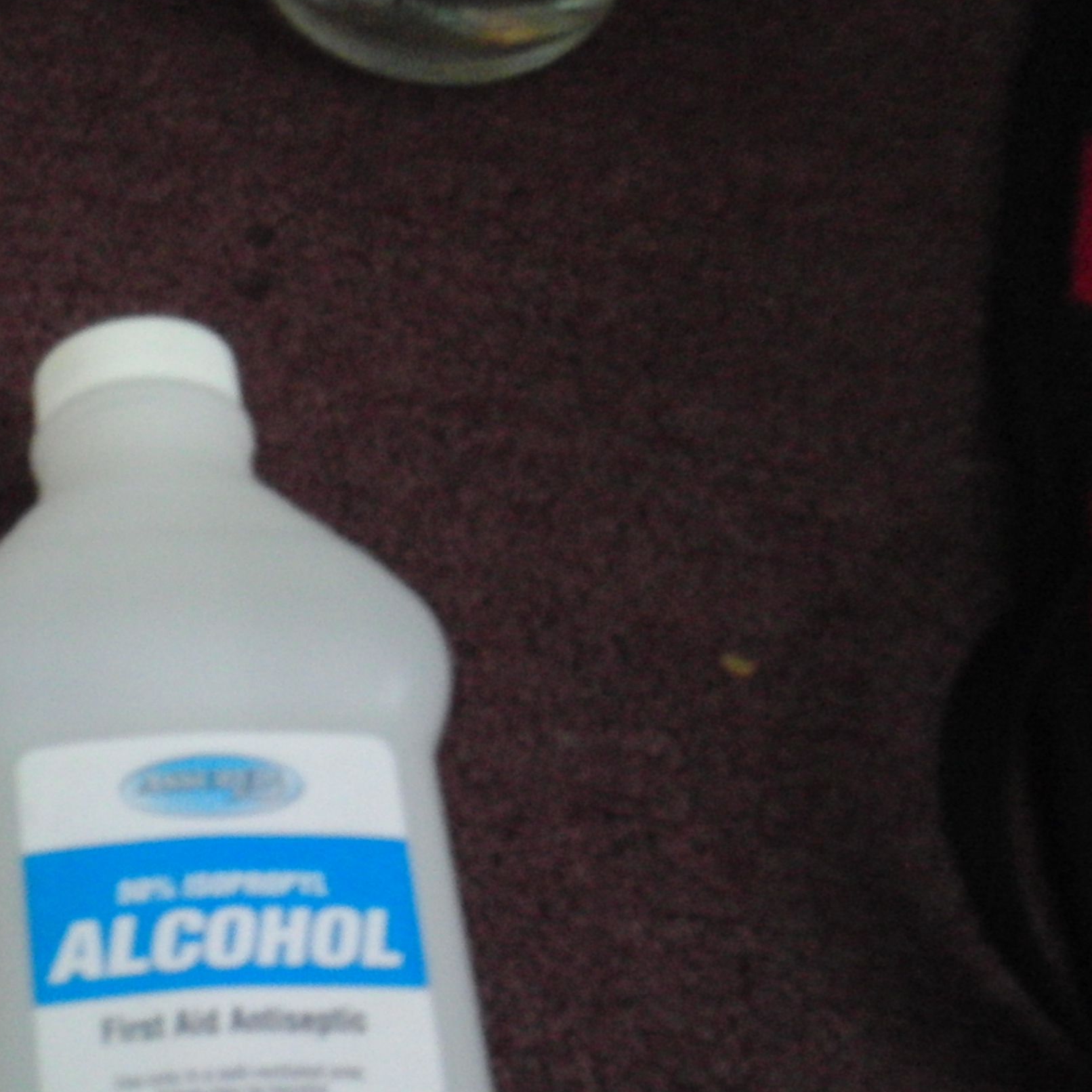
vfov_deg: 23.8
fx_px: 2570
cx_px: -33
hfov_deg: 22.9
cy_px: 793
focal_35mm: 72
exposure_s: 1/4
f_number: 3.9
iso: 400
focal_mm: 6.66
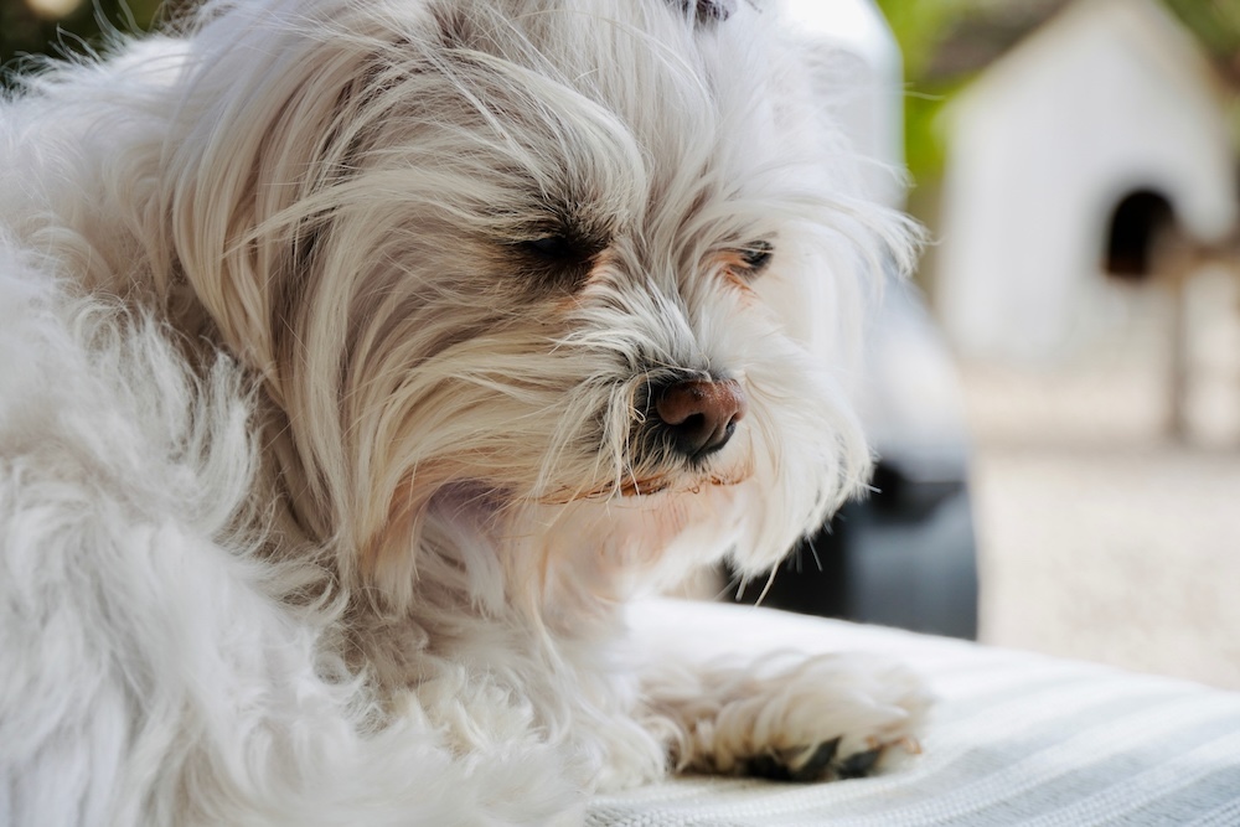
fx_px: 3462
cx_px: 620
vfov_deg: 13.6
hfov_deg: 20.3
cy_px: 414
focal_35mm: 100
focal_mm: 67
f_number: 5.6
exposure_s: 1/200
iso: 100
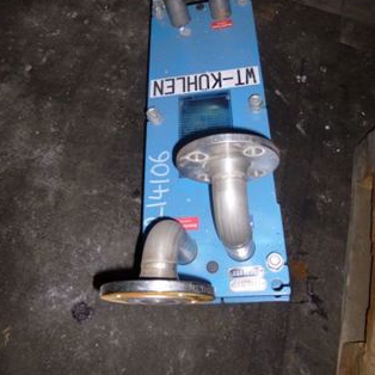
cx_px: 185
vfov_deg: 53.6
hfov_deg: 54.0
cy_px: 145
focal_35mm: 30
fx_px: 368
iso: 100
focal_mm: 4.5
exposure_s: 1/60
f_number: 3.1
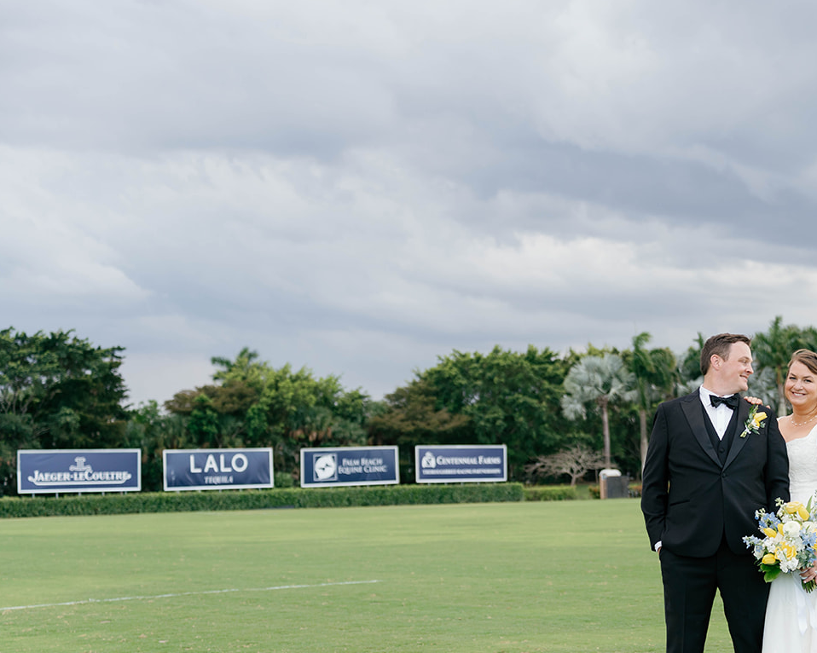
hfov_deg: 26.9
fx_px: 1668
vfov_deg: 22.1
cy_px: 419
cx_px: 669
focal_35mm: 69
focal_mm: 44
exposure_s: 1/320
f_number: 2.8
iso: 125
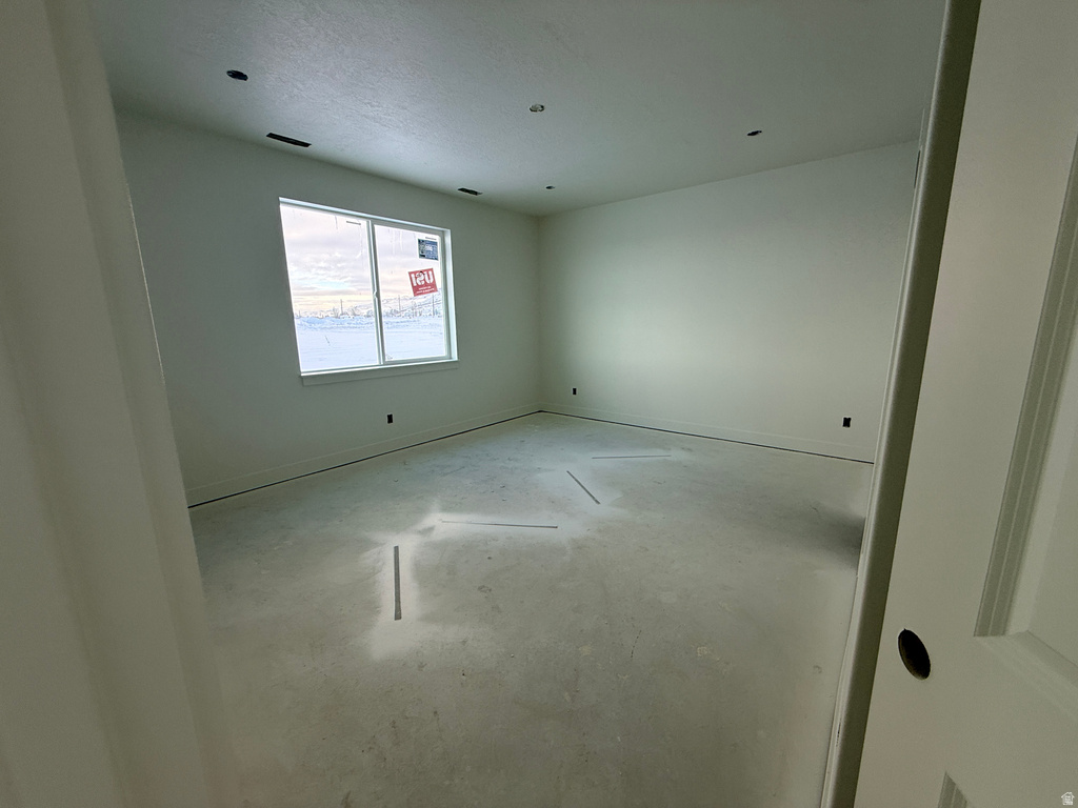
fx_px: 436
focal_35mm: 14
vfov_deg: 85.7
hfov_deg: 102.1
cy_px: 404
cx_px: 539
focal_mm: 2.22
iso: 64
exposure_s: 1/116
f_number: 2.2
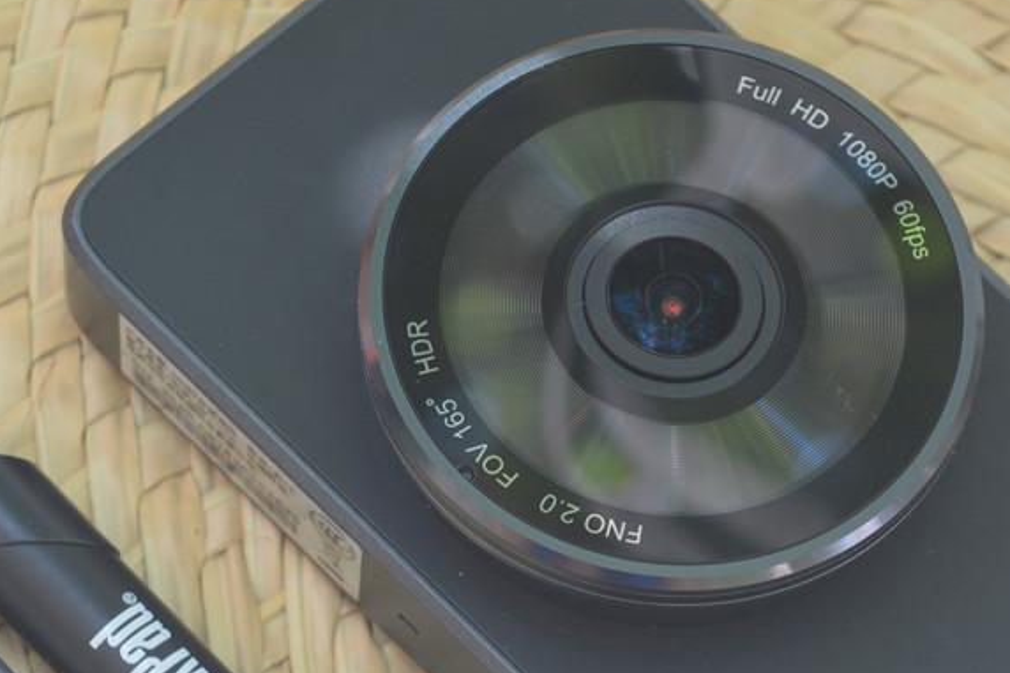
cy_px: 624
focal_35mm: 173
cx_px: 770
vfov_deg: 7.9
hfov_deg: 11.8
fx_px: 4853
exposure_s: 1/60
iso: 400
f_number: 8
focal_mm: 55
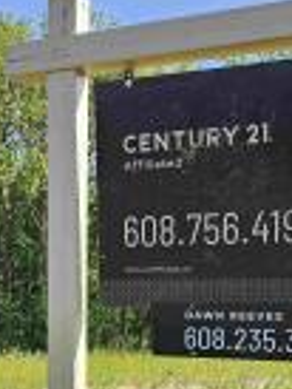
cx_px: 71
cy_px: 361
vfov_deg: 27.7
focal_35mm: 67
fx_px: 752
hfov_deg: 21.8
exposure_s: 1/273
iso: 10
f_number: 1.7
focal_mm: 6.3
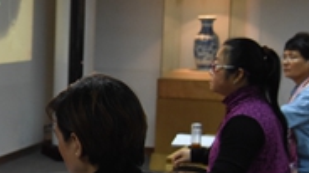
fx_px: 933
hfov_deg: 17.8
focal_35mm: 114
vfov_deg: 10.6
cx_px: -72
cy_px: 98
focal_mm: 40
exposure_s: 1/125
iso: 3200
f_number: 4
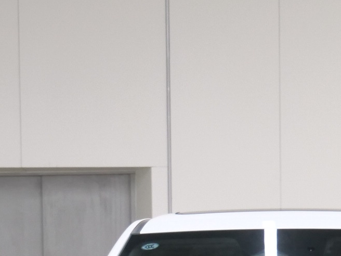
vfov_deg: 7.8
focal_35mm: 184
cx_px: 303
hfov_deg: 10.7
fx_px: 1813
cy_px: 453
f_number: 4.3
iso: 800
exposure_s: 1/40
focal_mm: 23
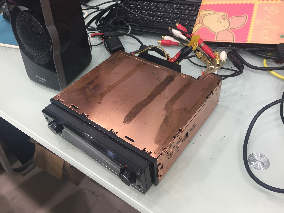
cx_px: 142
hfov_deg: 61.7
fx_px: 238
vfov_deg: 48.2
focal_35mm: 29
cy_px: 106
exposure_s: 1/33
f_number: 2.2
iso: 125
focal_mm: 4.15
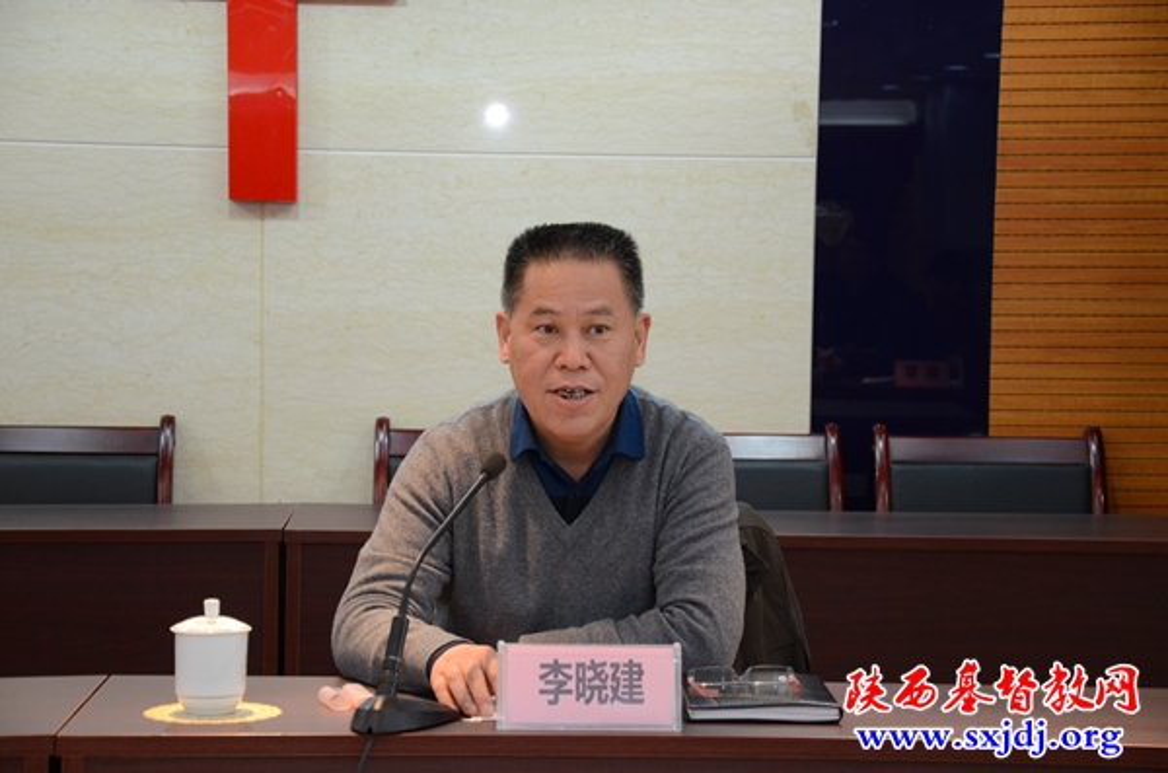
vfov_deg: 13.8
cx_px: 584
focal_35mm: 99
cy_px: 386
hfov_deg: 20.7
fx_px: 3204
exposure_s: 1/40
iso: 1600
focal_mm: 66
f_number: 5.3
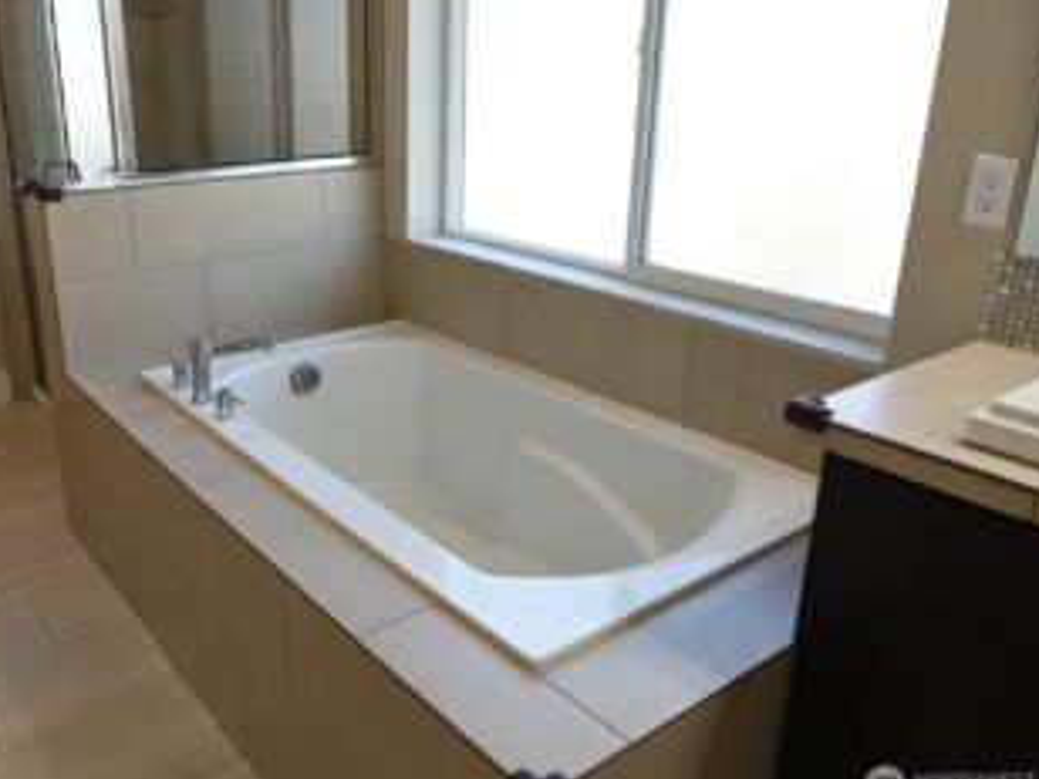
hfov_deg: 59.1
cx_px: 385
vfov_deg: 46.8
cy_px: 366
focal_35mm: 30
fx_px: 900
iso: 125
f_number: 5
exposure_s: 1/25
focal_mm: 24
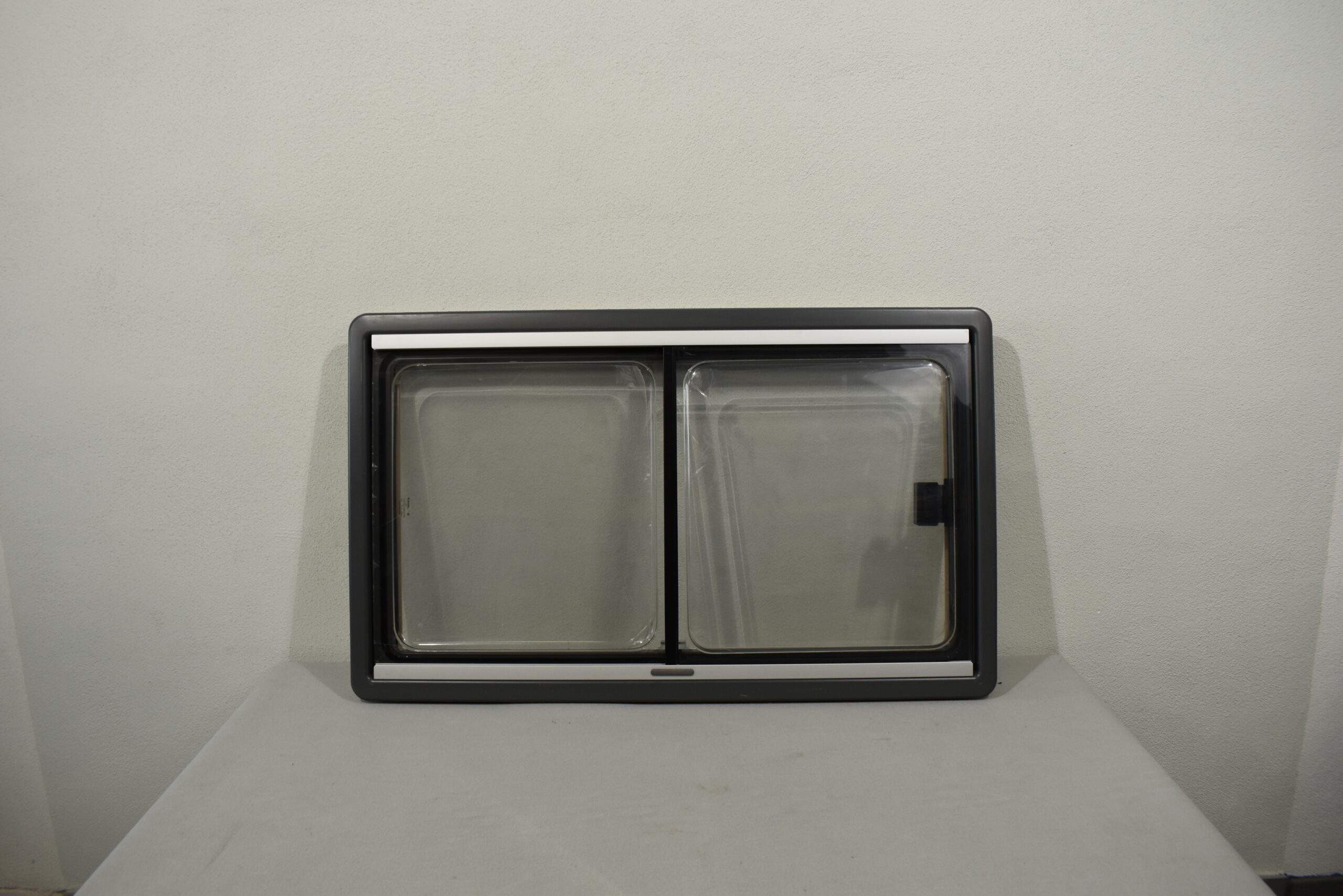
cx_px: 672
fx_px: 1007
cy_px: 448
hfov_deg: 67.4
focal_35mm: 27
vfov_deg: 47.9
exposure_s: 1/125
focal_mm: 18
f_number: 5.6
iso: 360
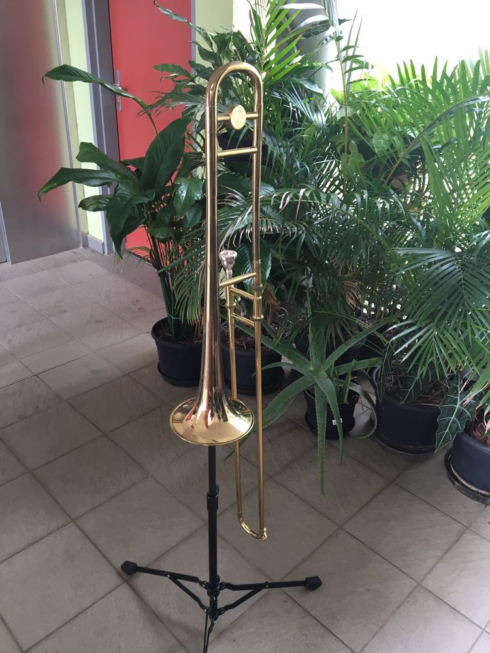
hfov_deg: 48.2
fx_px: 547
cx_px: 245
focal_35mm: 29
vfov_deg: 61.7
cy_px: 326
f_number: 2.2
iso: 40
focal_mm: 4.15
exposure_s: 1/33
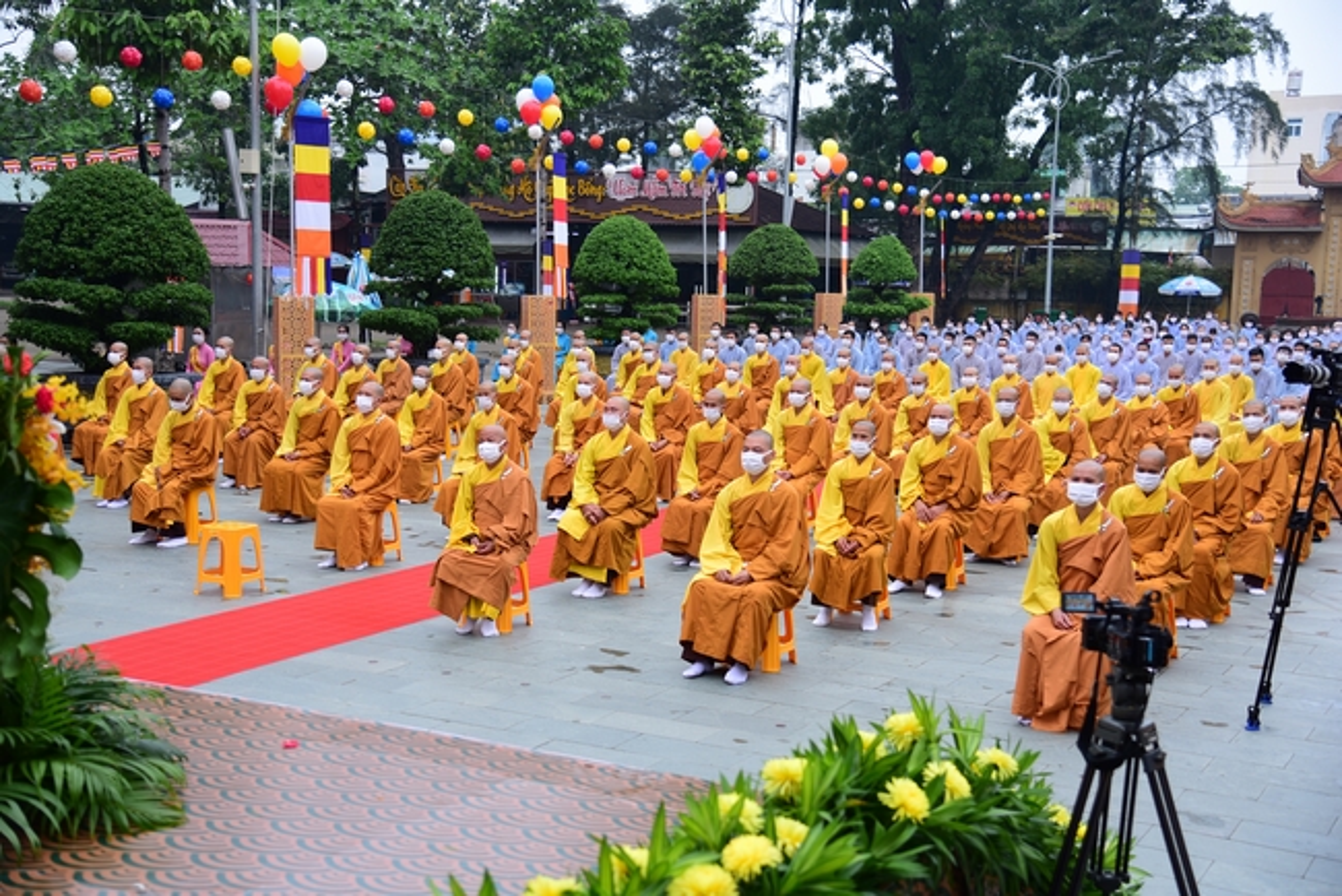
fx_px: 1790
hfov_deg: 41.1
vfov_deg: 28.1
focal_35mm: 48
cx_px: 671
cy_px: 448
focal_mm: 48
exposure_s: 1/100
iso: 200
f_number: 4
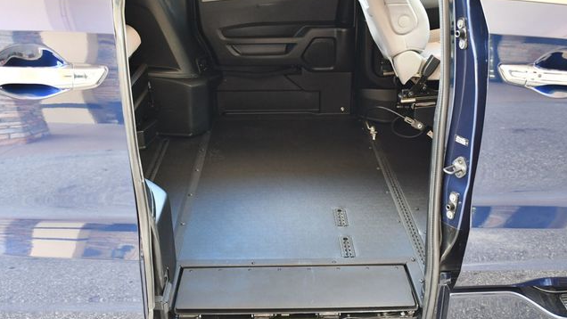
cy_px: 169
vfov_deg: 31.2
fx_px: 571
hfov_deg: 52.8
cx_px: 284
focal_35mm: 38
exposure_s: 1/125
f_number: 3.5
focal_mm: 18
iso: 1000
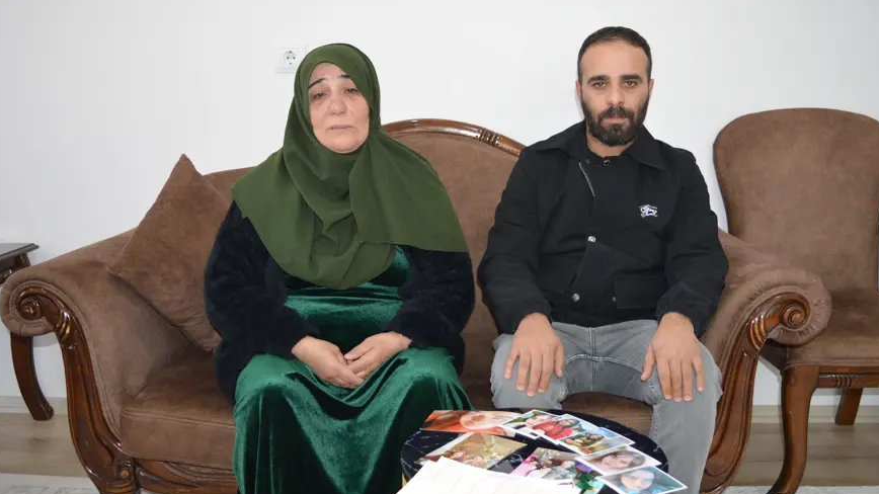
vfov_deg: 33.7
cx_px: 438
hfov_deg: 56.6
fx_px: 816
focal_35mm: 35
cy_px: 254
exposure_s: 1/60
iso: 560
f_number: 3.8
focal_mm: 22
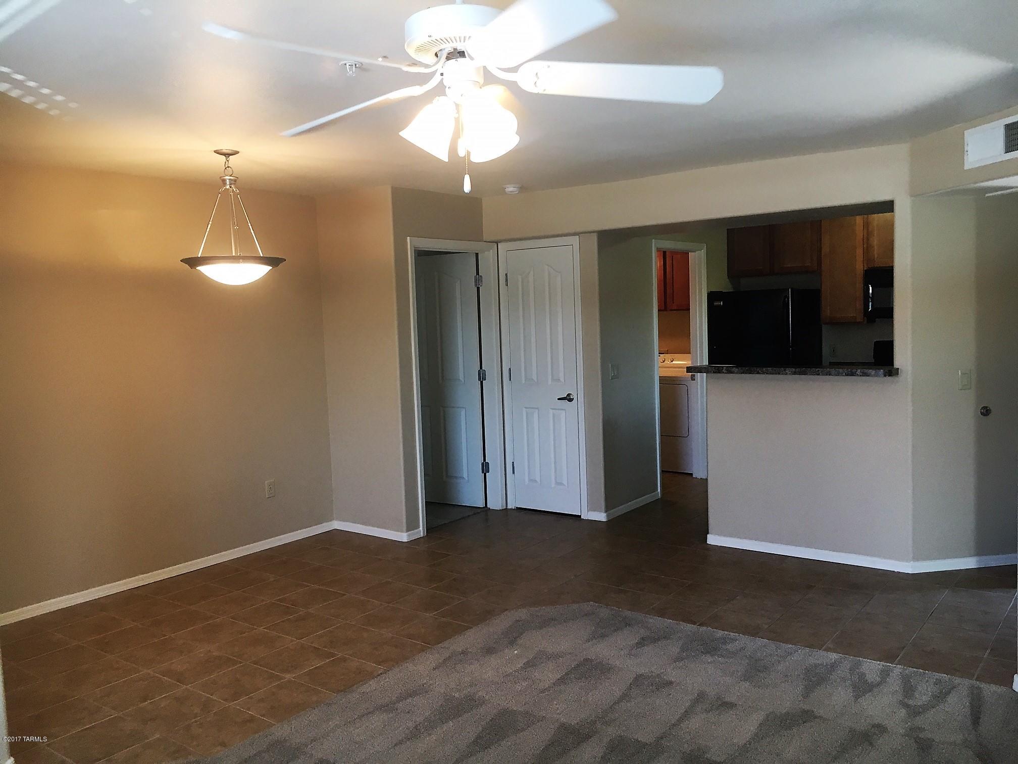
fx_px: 853
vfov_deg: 48.2
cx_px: 509
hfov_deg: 61.7
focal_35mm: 29
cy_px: 382
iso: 40
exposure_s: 1/30
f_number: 2.2
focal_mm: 4.15
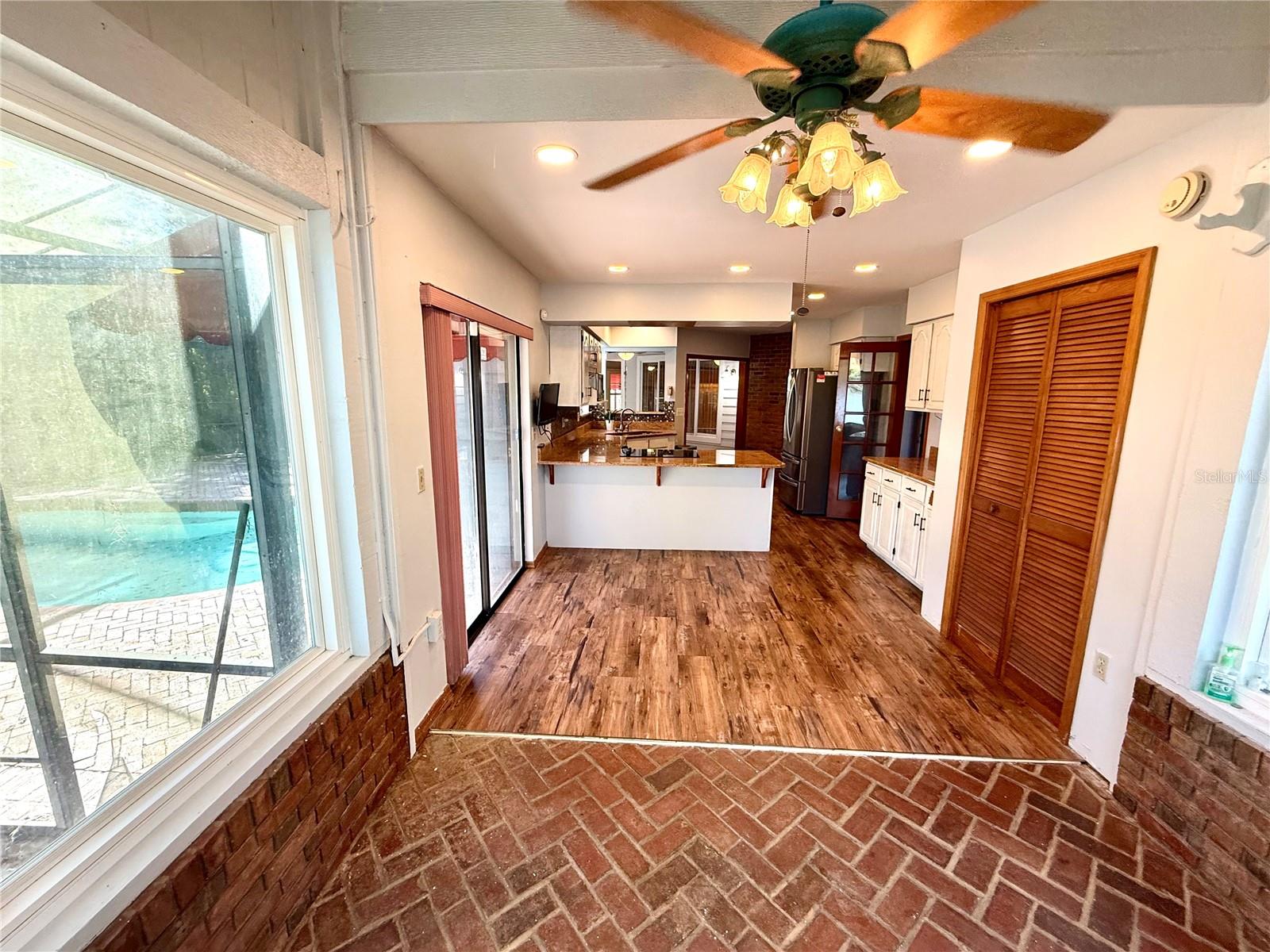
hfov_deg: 102.1
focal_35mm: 14
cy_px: 476
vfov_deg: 85.7
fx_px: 514
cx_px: 635
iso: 200
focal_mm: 2.22
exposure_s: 1/120
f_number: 2.2
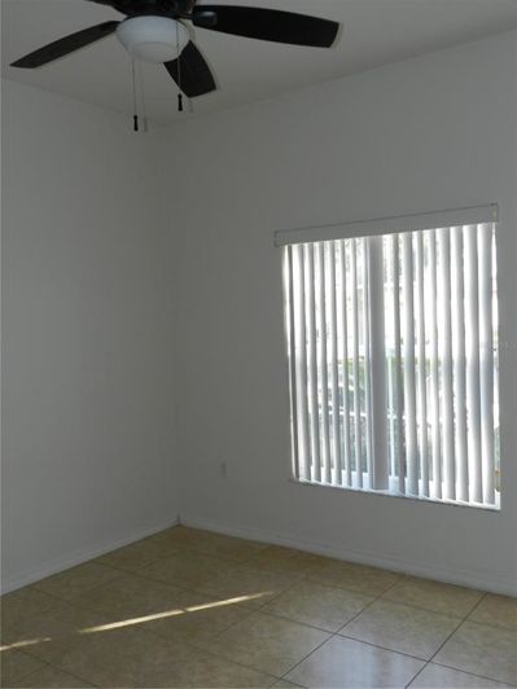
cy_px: 344
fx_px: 637
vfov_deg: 56.8
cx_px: 258
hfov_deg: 44.2
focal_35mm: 32
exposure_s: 1/50
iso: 160
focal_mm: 5.6
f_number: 3.7
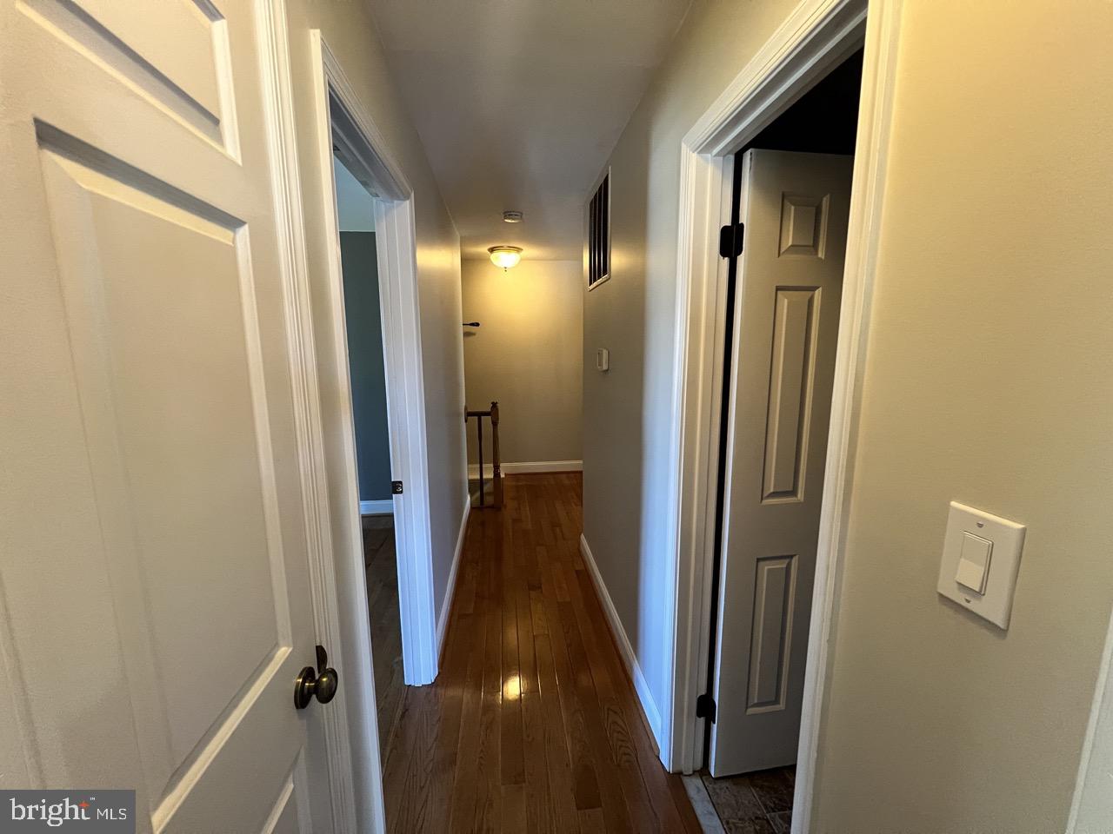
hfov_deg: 106.2
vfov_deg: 89.9
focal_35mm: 13
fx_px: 418
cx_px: 556
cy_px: 417
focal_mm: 1.57
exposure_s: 1/60
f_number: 1.8
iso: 500
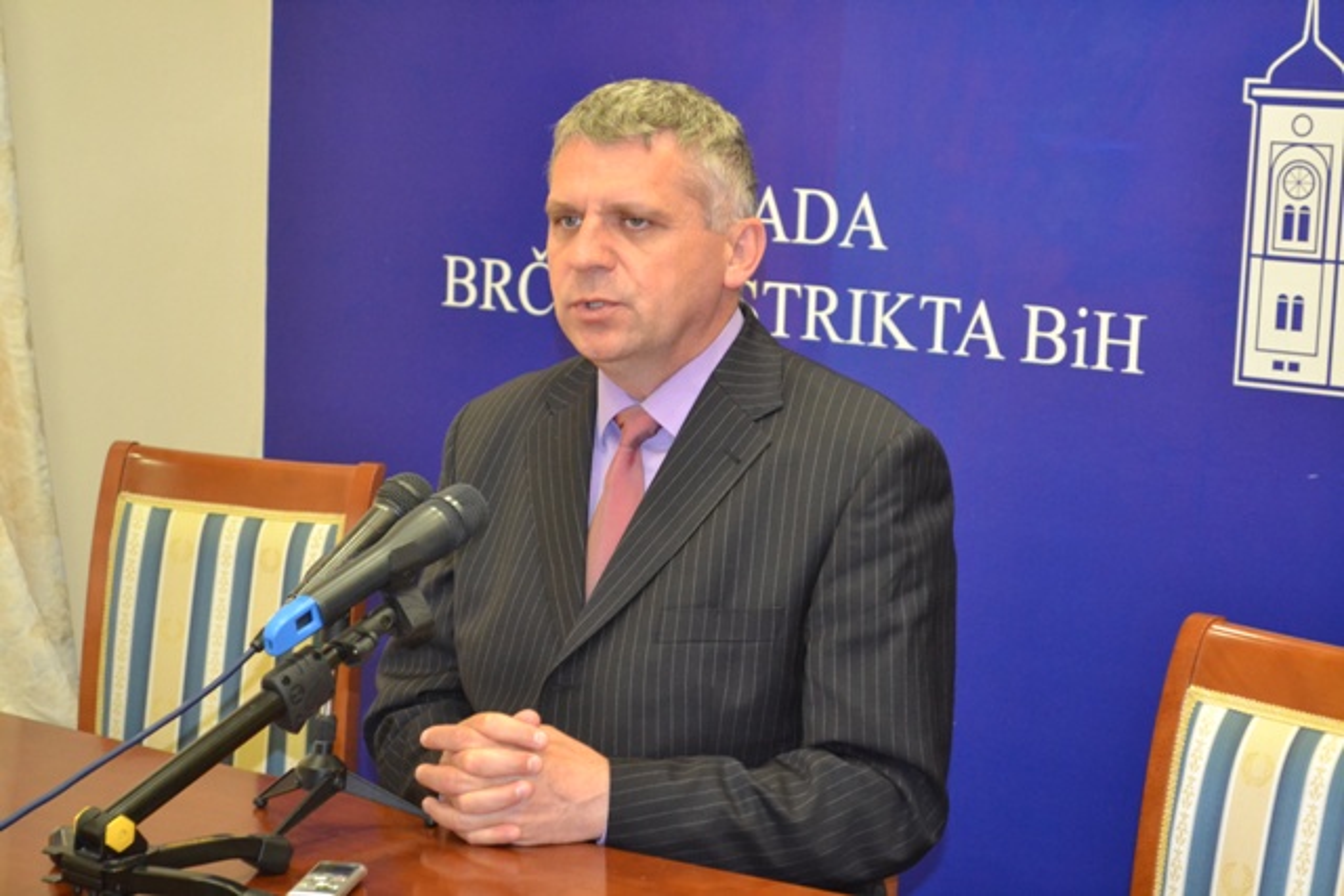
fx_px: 3080
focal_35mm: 82
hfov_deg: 24.6
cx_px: 672
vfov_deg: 16.6
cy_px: 448
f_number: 5.6
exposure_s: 1/60
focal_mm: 55
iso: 2800
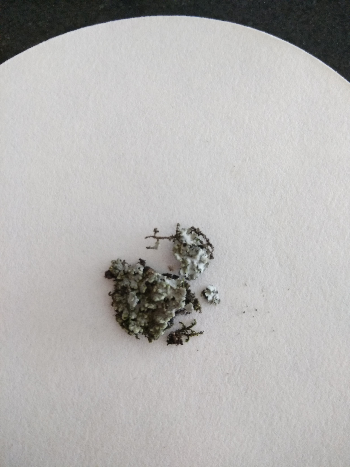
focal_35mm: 21
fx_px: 283
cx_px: 175
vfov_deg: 79.0
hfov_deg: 63.4
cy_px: 234
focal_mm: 3.57
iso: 500
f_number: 2
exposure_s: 1/25
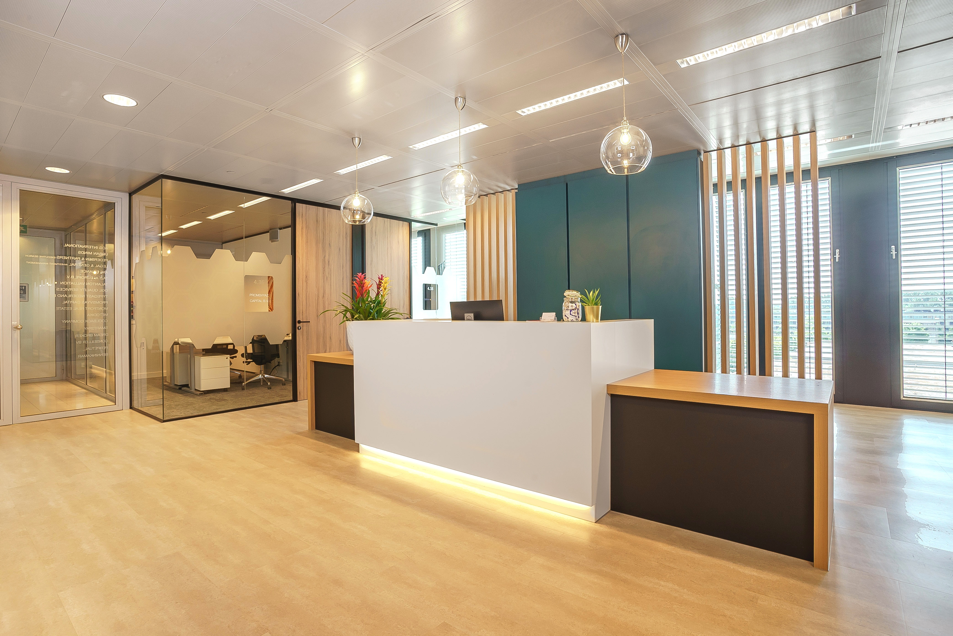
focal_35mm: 17
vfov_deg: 70.5
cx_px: 476
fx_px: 450
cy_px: 318
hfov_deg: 93.2
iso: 400
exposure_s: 1/40
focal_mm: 17
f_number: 11
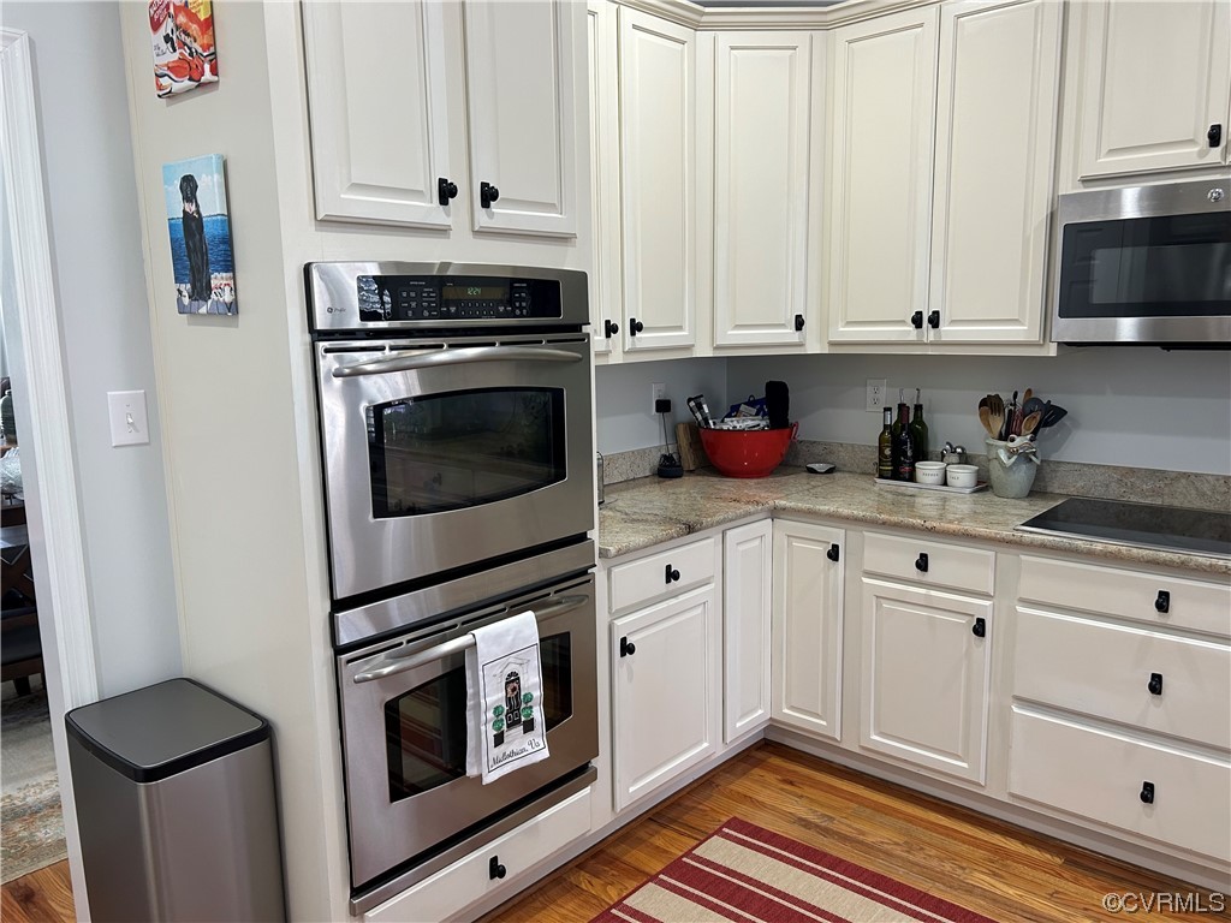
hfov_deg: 67.3
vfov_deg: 53.1
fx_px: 925
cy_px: 462
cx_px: 616
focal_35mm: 26
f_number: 1.5
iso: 125
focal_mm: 5.7
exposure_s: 1/120
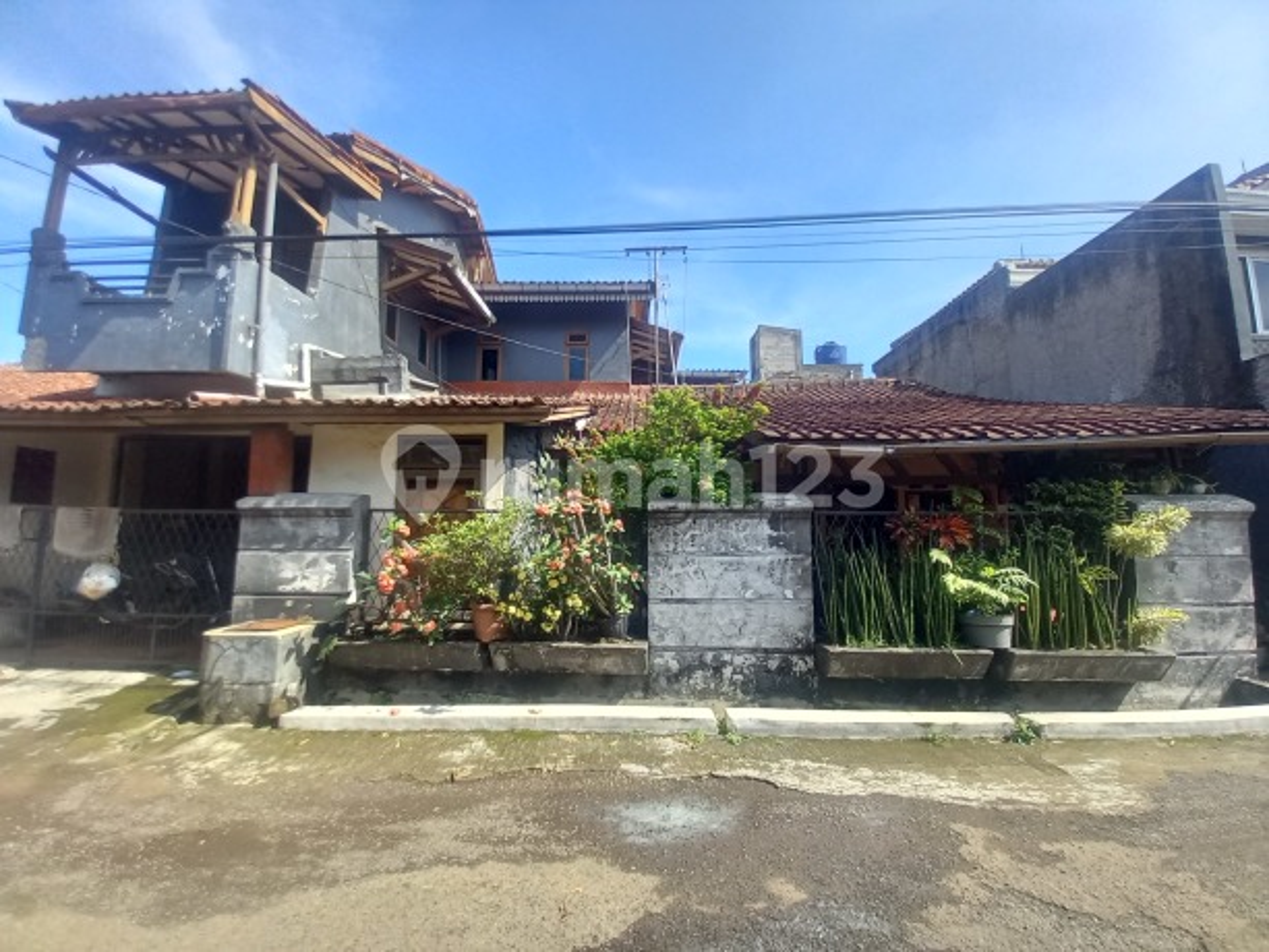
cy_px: 476
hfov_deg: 106.2
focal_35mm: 13
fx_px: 477
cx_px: 634
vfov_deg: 89.9
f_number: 2.2
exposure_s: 1/345
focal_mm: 1.13
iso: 40
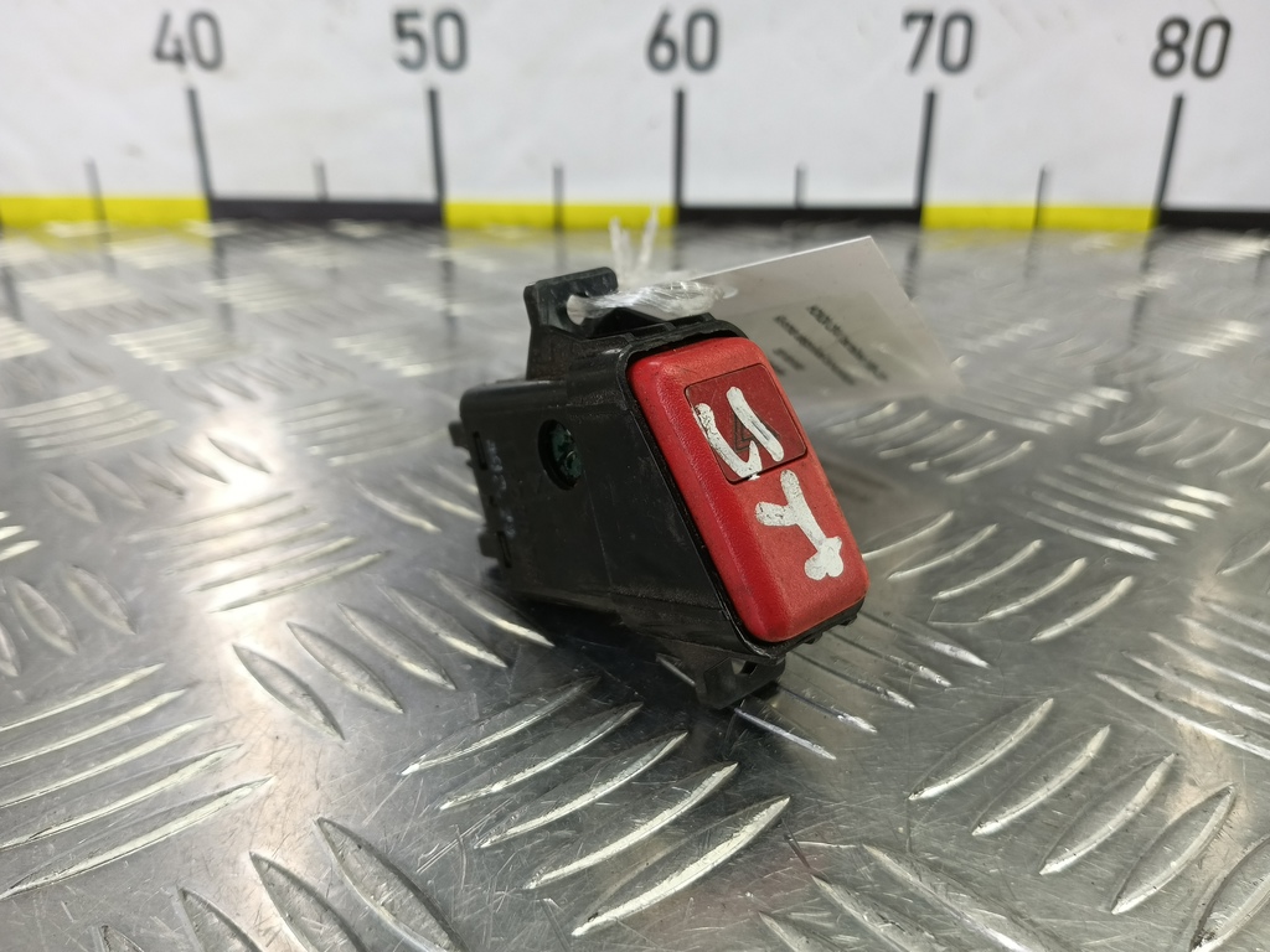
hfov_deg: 73.9
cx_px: 635
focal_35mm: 23
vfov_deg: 58.9
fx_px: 844
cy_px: 476
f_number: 1.6
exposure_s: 1/50
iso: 133
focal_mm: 4.11
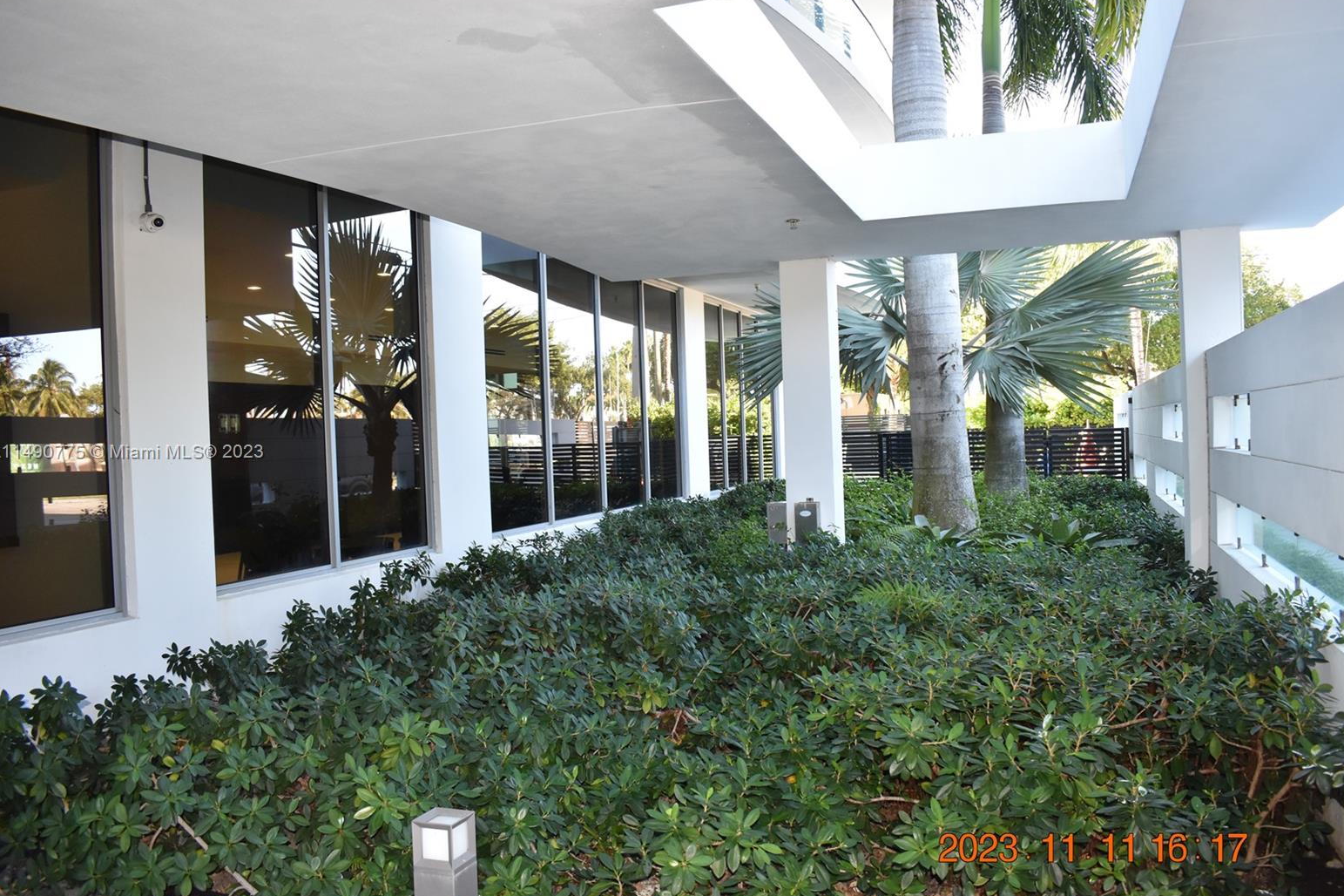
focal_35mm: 28
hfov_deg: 65.5
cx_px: 682
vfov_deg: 46.4
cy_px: 453
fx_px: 1045
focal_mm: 18
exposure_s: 1/200
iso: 800
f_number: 5
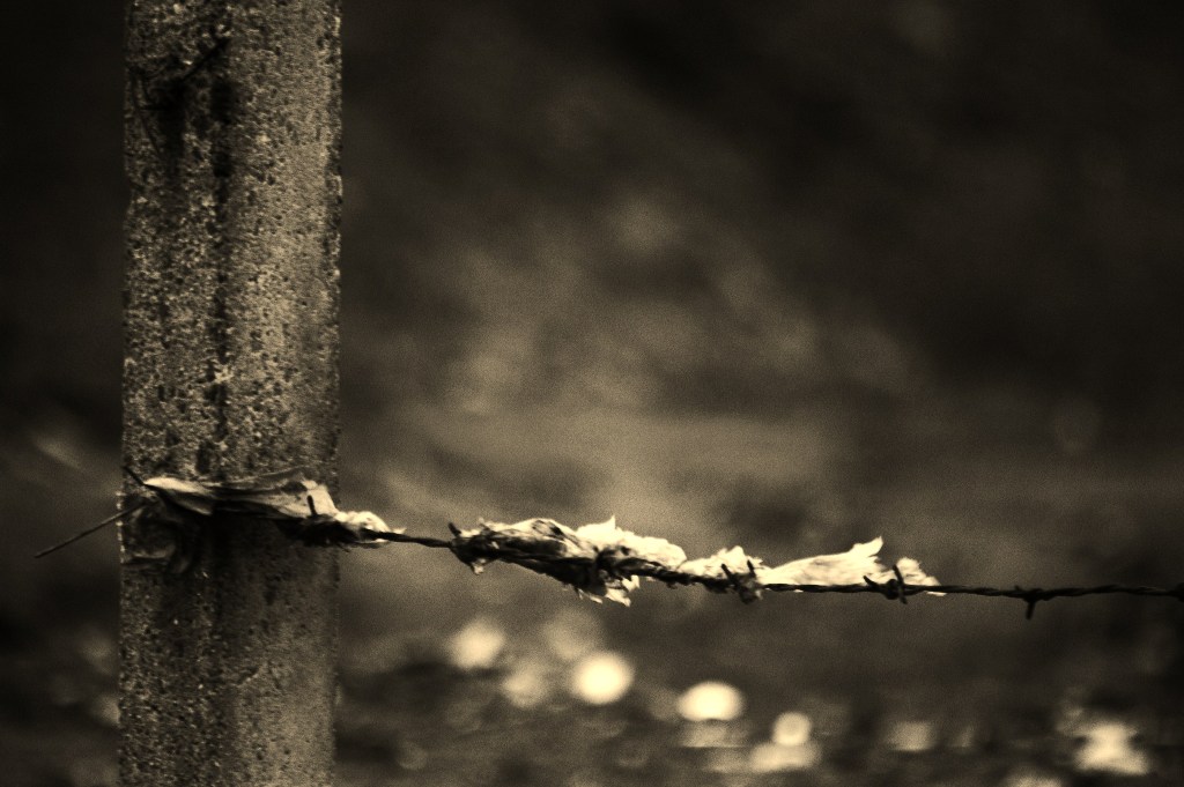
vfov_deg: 3.1
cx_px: 592
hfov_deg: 4.6
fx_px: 14788
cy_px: 394
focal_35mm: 450
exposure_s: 1/200
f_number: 5.6
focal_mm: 300
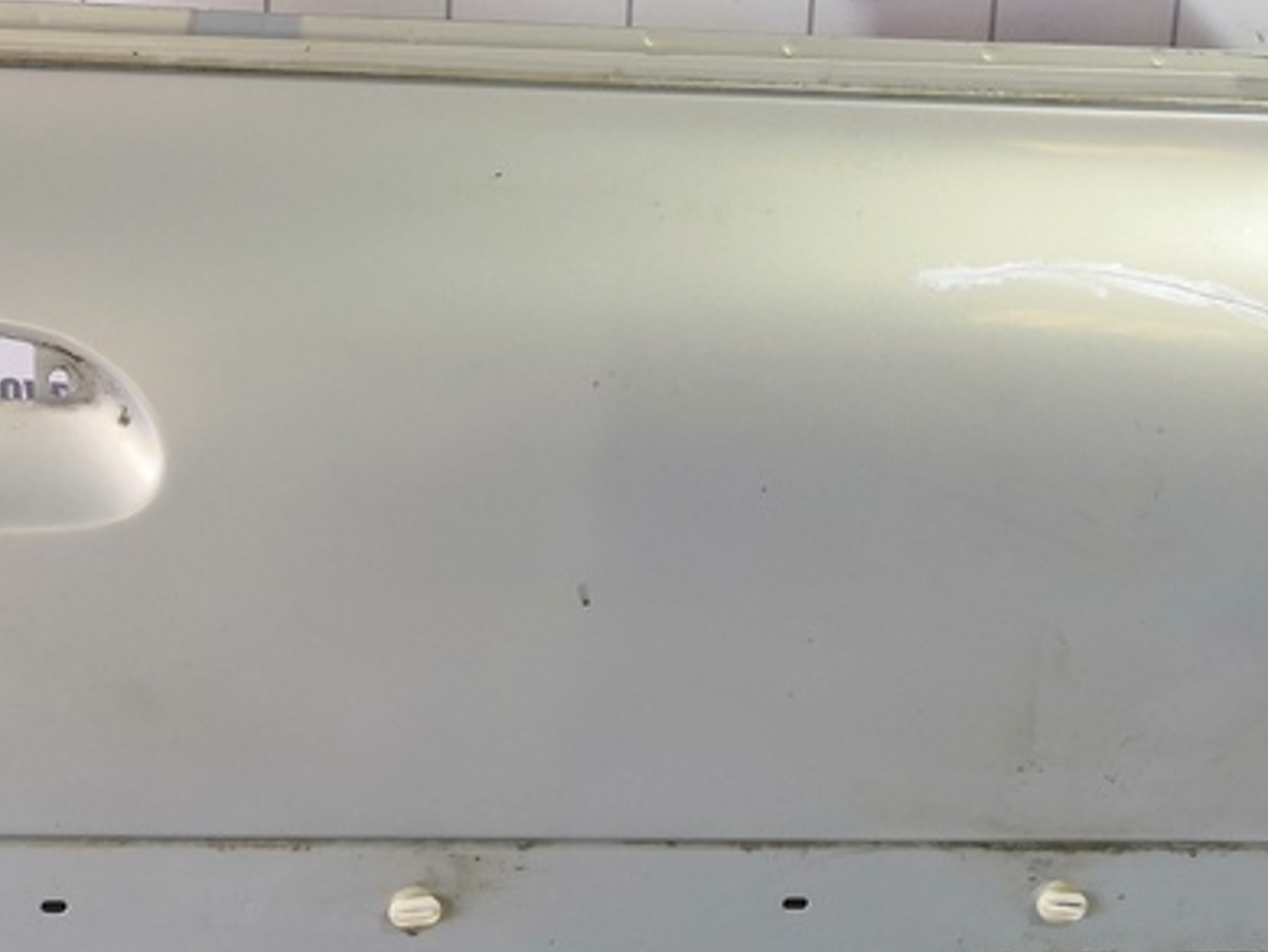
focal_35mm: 71
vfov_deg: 20.3
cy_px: 98
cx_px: 522
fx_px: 2602
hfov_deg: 27.3
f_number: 1.8
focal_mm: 3.95
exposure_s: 1/50
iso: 100
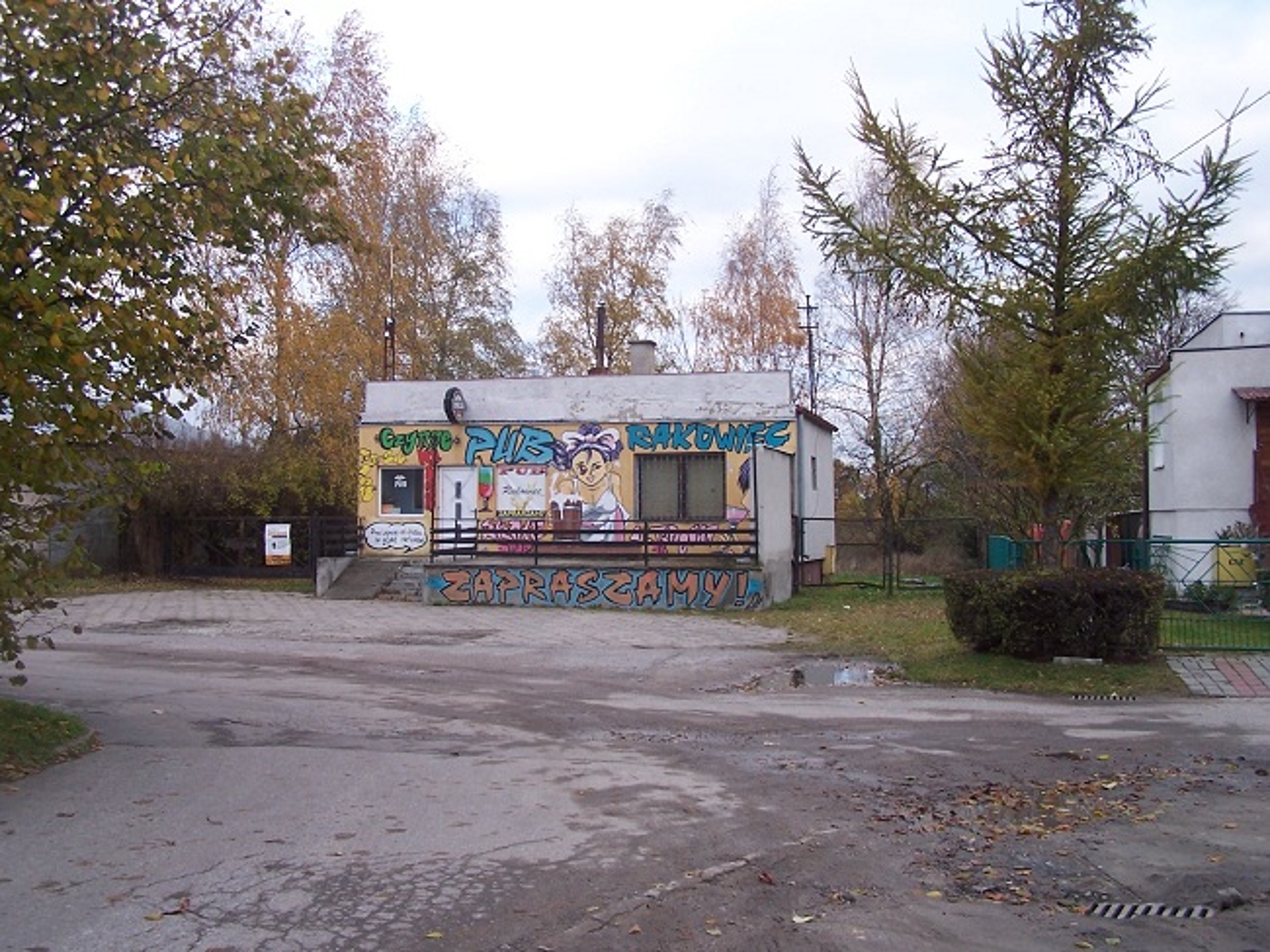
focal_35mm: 40
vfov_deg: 35.9
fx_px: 1467
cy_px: 476
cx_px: 635
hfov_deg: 46.8
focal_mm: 6.7
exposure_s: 1/90
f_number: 2.8
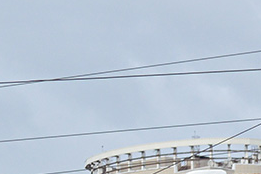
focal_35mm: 396
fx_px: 2871
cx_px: 240
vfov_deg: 3.4
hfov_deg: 5.2
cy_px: 393
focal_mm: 46
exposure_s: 1/800
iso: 400
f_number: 5.6
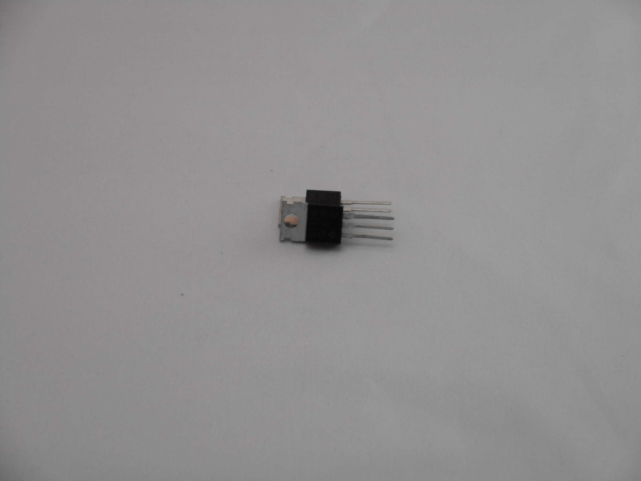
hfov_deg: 22.0
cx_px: 320
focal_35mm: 89
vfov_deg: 16.6
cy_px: 240
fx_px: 1648
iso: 280
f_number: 5.6
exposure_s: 1/60
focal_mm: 15.9
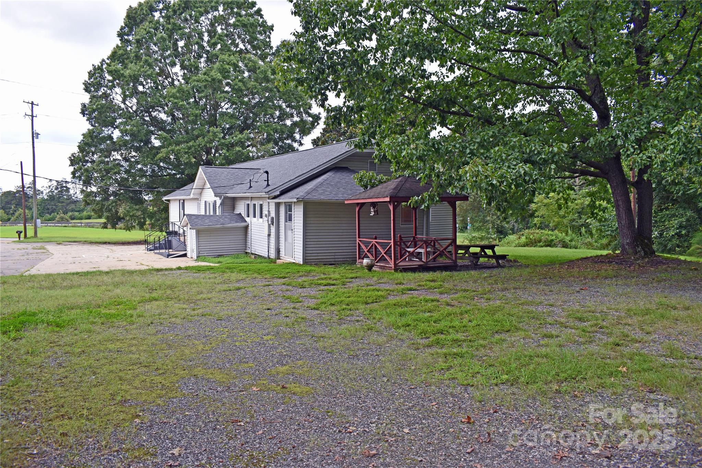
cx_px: 351
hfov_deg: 67.4
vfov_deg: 47.9
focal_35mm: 27
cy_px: 234
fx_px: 526
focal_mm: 18
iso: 100
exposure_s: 1/125
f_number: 5.6
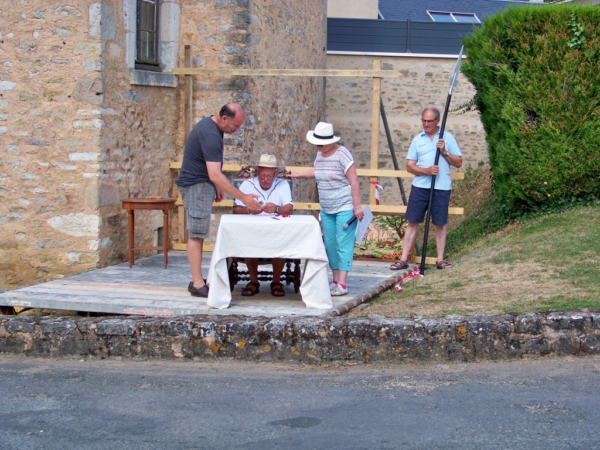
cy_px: 225
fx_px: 1127
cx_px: 300
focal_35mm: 65
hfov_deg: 29.8
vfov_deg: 22.6
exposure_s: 1/320
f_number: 3.2
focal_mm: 13.2
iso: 80
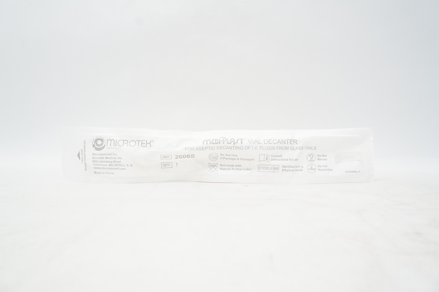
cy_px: 146
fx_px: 329
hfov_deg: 67.4
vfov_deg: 47.8
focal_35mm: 27
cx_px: 220
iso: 800
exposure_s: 1/40
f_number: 8
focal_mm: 18
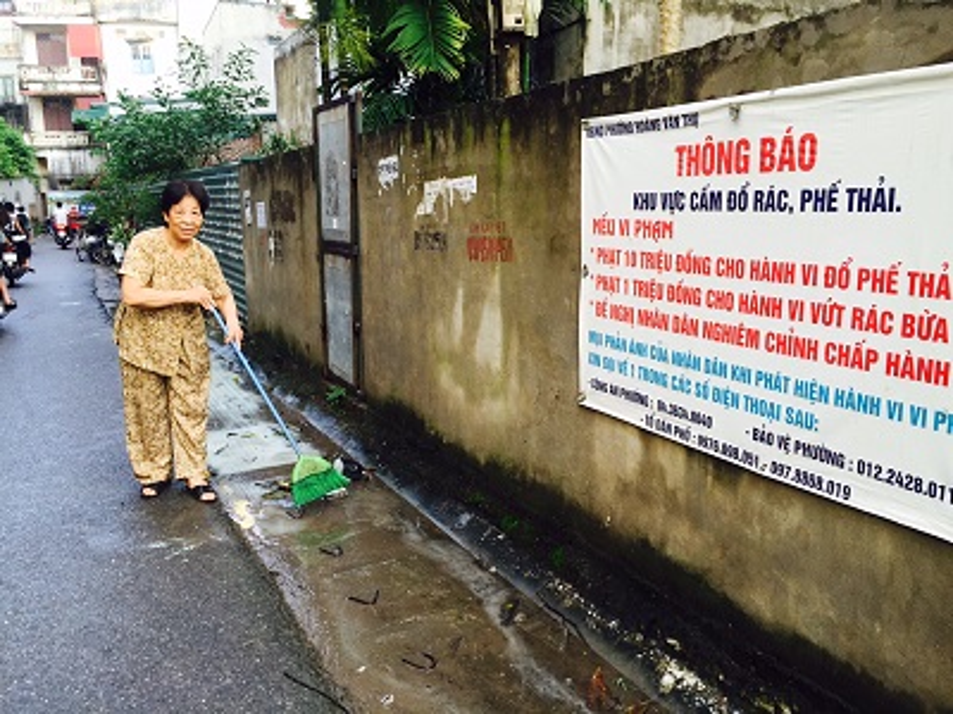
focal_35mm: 29
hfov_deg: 61.7
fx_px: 798
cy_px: 357
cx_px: 476
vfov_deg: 48.2
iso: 32
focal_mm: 4.15
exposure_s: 1/60
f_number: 2.2
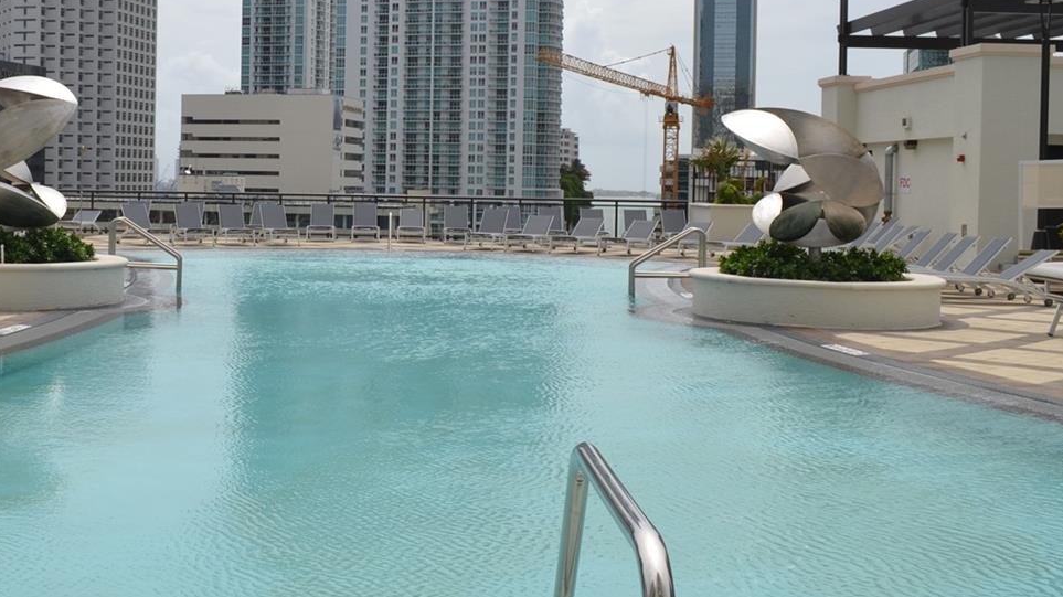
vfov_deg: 25.3
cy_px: 222
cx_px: 294
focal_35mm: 47
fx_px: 1324
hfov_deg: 42.7
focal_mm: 18
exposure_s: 1/320
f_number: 9
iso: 100
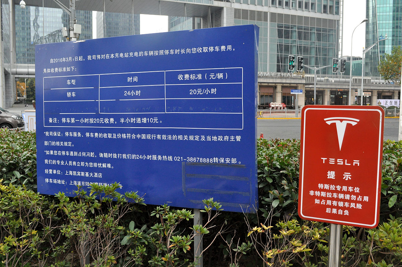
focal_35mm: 36
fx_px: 402
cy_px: 134
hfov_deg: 53.2
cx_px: 201
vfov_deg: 36.8
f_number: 10
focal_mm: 24
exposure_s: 1/100
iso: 800
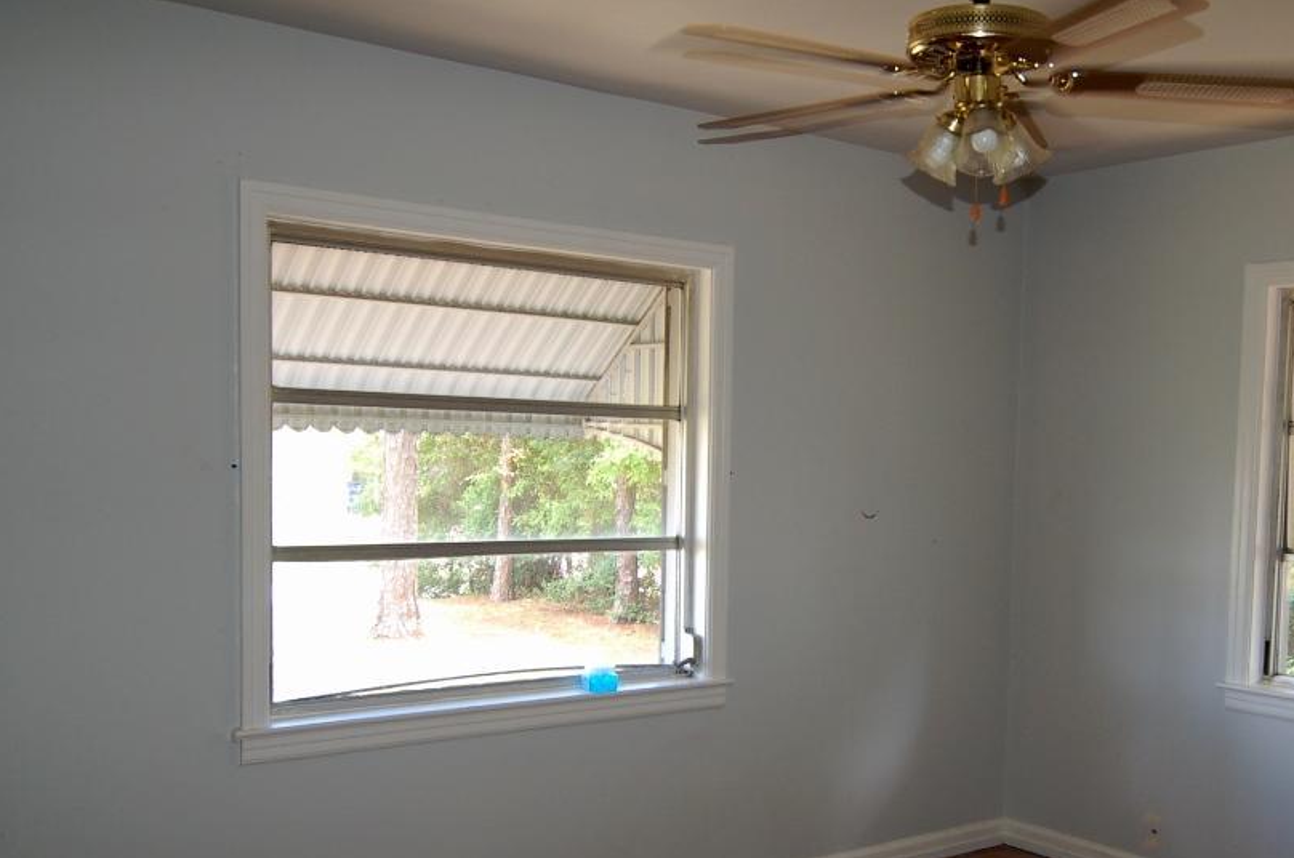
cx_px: 815
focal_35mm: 38
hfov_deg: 50.2
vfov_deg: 34.7
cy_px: 540
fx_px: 1364
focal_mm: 20
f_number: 4
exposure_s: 1/60
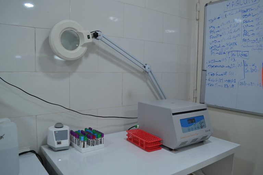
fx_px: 197
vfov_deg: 47.9
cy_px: 88
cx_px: 132
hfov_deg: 67.4
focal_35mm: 27
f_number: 4.5
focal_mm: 18
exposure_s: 1/80
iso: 400
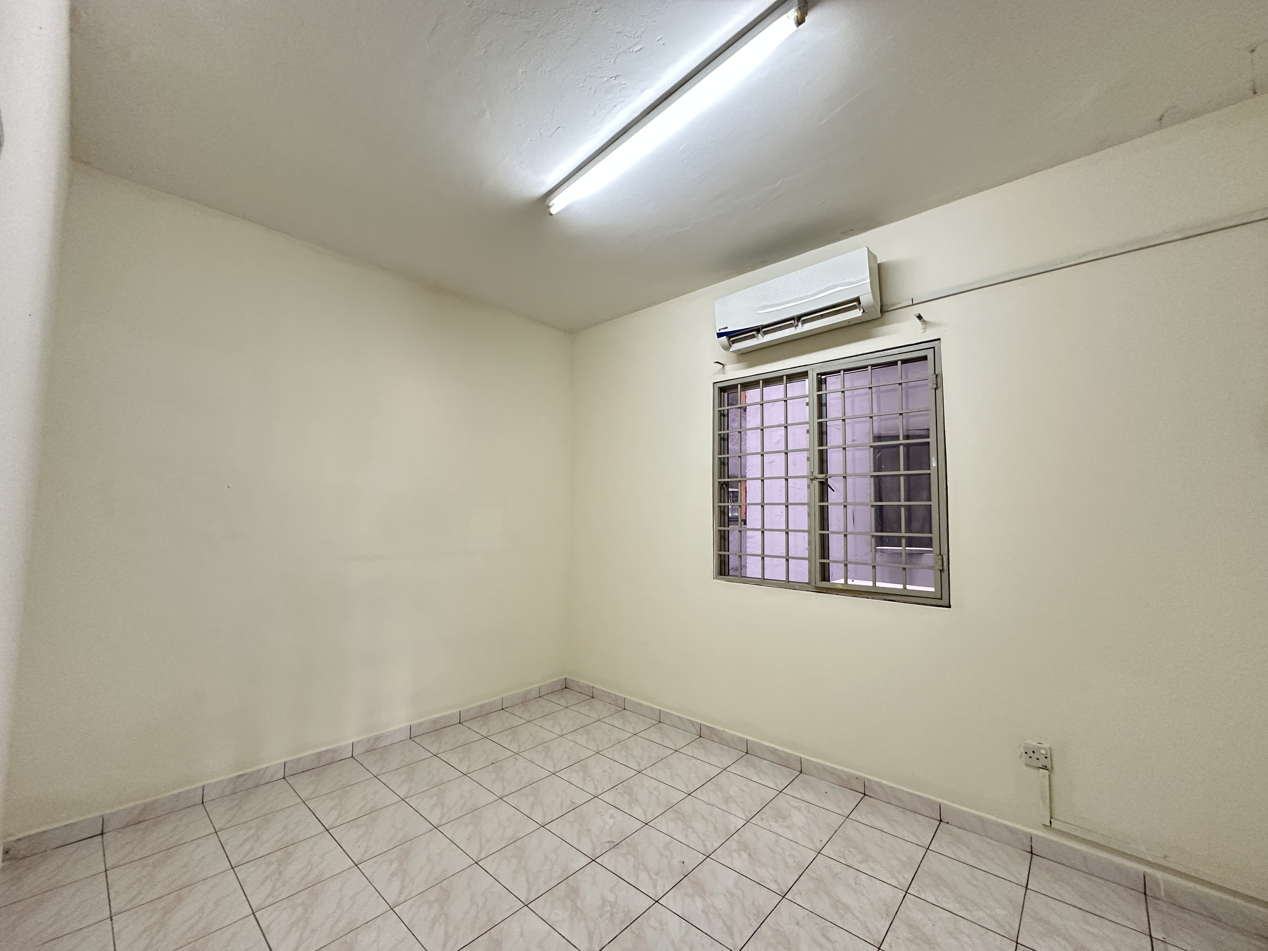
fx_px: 513
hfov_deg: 102.1
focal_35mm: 14
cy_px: 476
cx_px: 634
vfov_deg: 85.7
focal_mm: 2.22
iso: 320
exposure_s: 1/50
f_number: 2.2
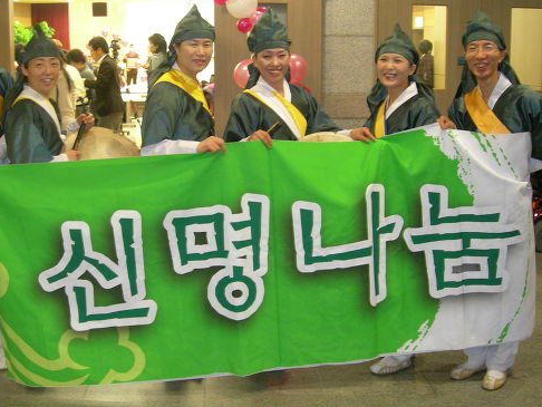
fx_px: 783
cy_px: 177
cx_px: 238
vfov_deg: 29.1
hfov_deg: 38.1
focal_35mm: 50
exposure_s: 1/11.8
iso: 200
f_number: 2.8
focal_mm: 7.8
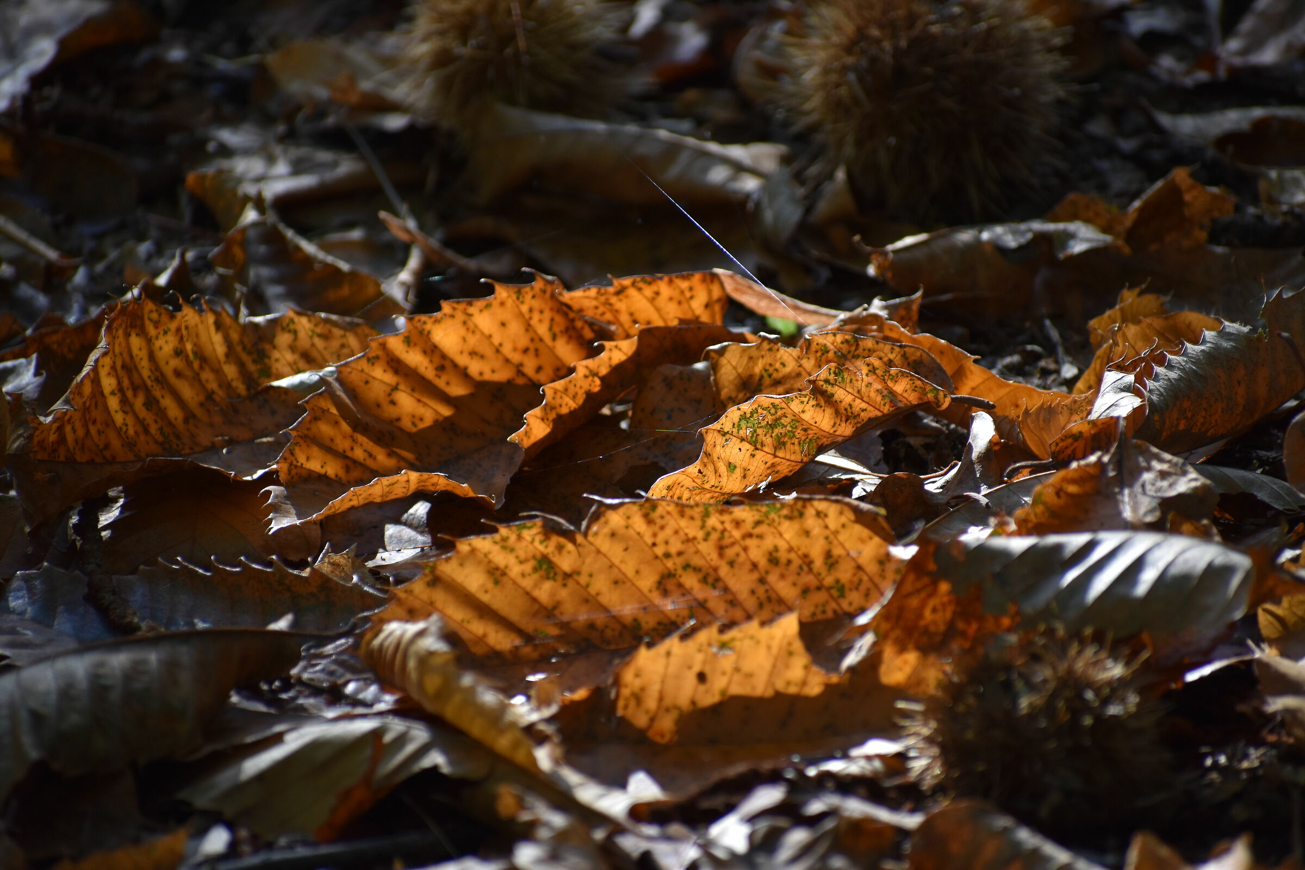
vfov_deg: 3.5
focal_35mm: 390
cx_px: 652
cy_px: 435
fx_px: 14136
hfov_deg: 5.3
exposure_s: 1/250
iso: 400
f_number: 6
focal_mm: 260
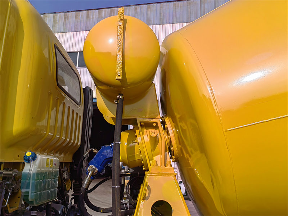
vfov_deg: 40.7
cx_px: 144
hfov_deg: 52.6
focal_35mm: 35
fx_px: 291
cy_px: 108
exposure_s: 1/5556
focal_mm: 5.52
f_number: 1.9
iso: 50
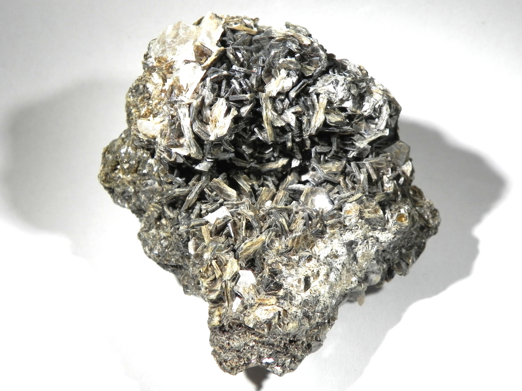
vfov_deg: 35.1
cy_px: 196
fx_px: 618
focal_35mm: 41
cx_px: 261
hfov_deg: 45.8
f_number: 4
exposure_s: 1/60
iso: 160
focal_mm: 7.3
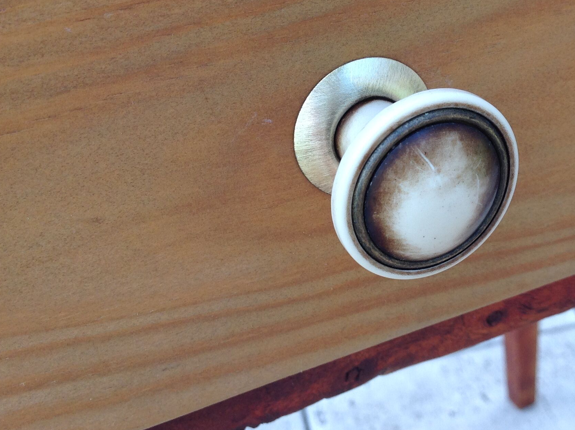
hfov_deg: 35.3
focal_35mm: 54
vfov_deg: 26.8
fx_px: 896
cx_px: 368
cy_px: 133
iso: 50
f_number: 2.4
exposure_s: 1/120
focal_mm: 4.28
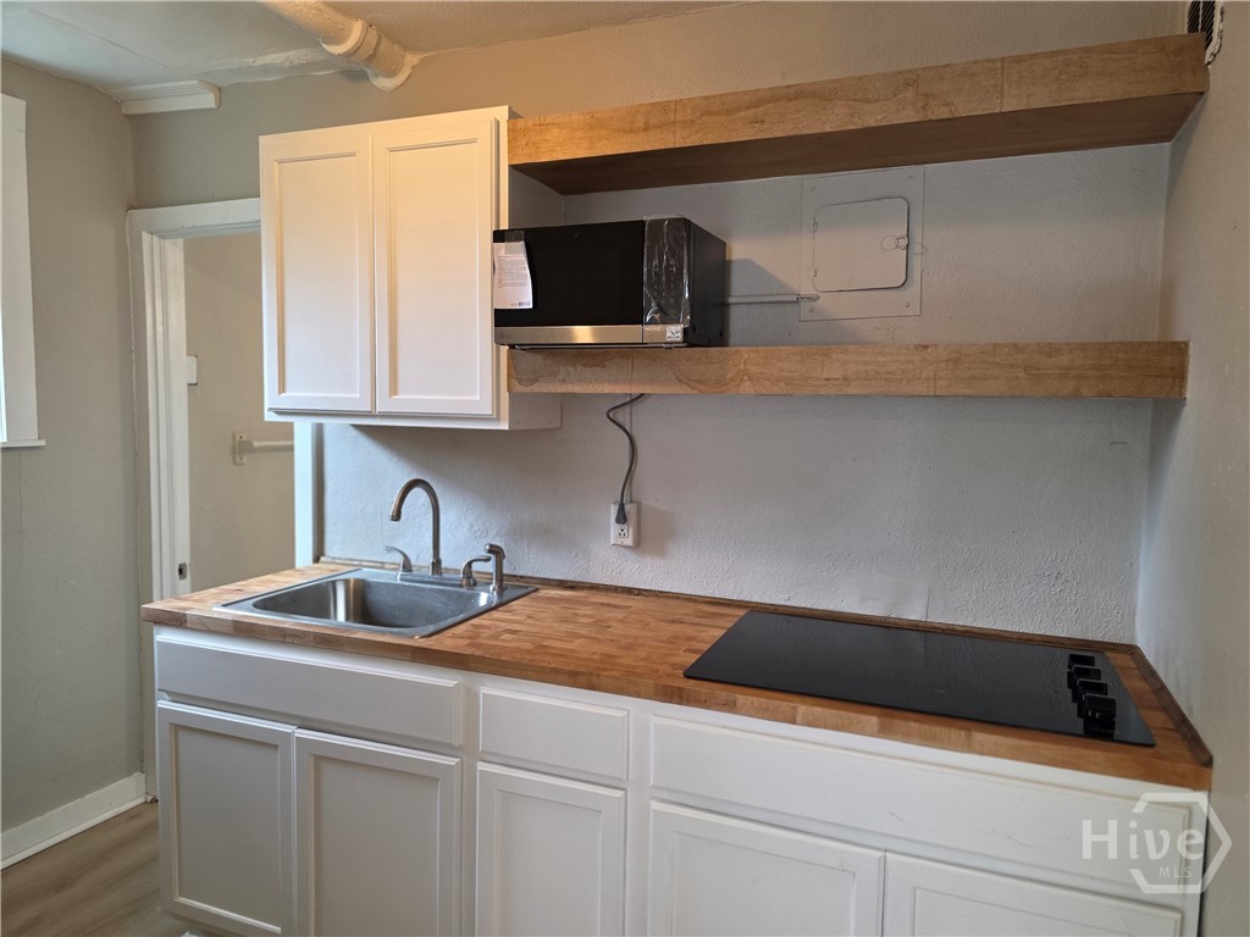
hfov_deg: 73.9
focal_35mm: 23
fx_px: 831
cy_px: 468
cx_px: 625
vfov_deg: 58.9
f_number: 1.7
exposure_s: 1/120
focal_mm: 6.3
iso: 200
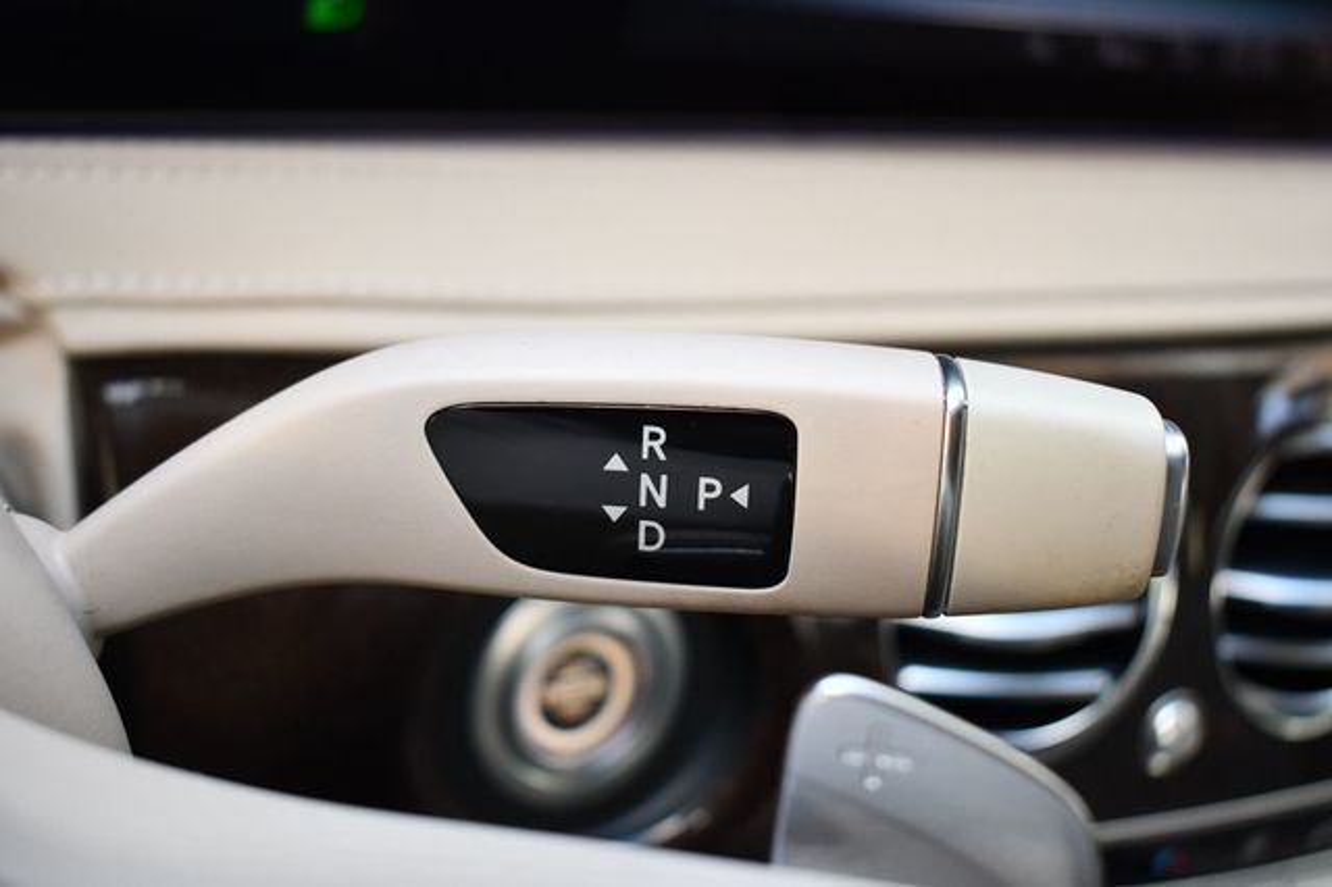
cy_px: 444
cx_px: 666
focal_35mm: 45
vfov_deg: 29.8
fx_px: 1664
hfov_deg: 43.6
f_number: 4.2
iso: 1250
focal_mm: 30
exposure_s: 1/125
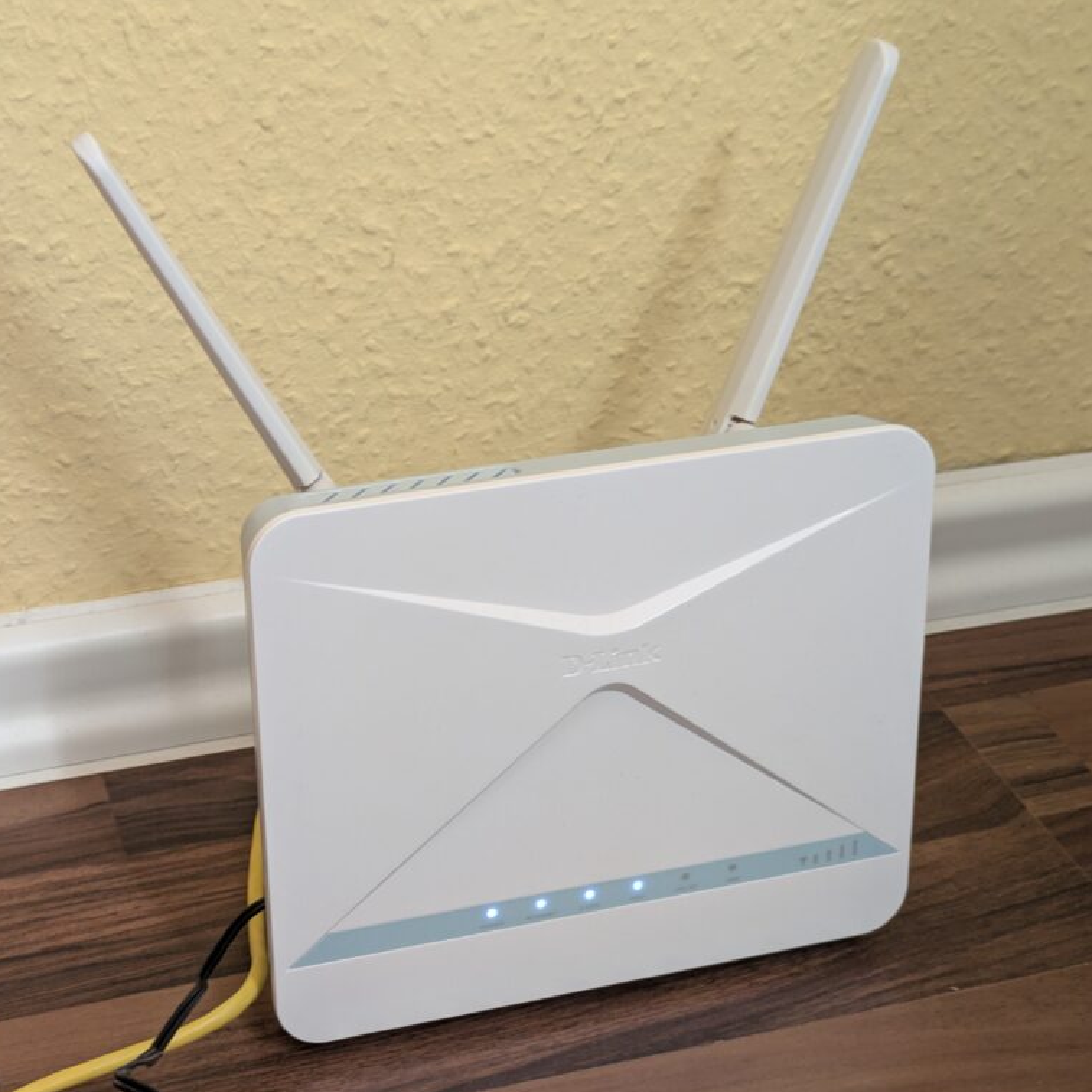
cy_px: 550
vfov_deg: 28.2
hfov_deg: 28.1
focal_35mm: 61
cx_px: 447
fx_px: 2177
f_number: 1.89
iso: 82
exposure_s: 1/33.3
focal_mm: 5.43
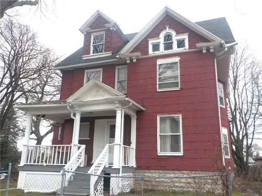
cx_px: 131
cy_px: 98
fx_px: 227
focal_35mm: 30
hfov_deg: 60.0
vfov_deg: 46.8
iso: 125
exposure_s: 1/200
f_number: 3.3
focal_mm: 4.1
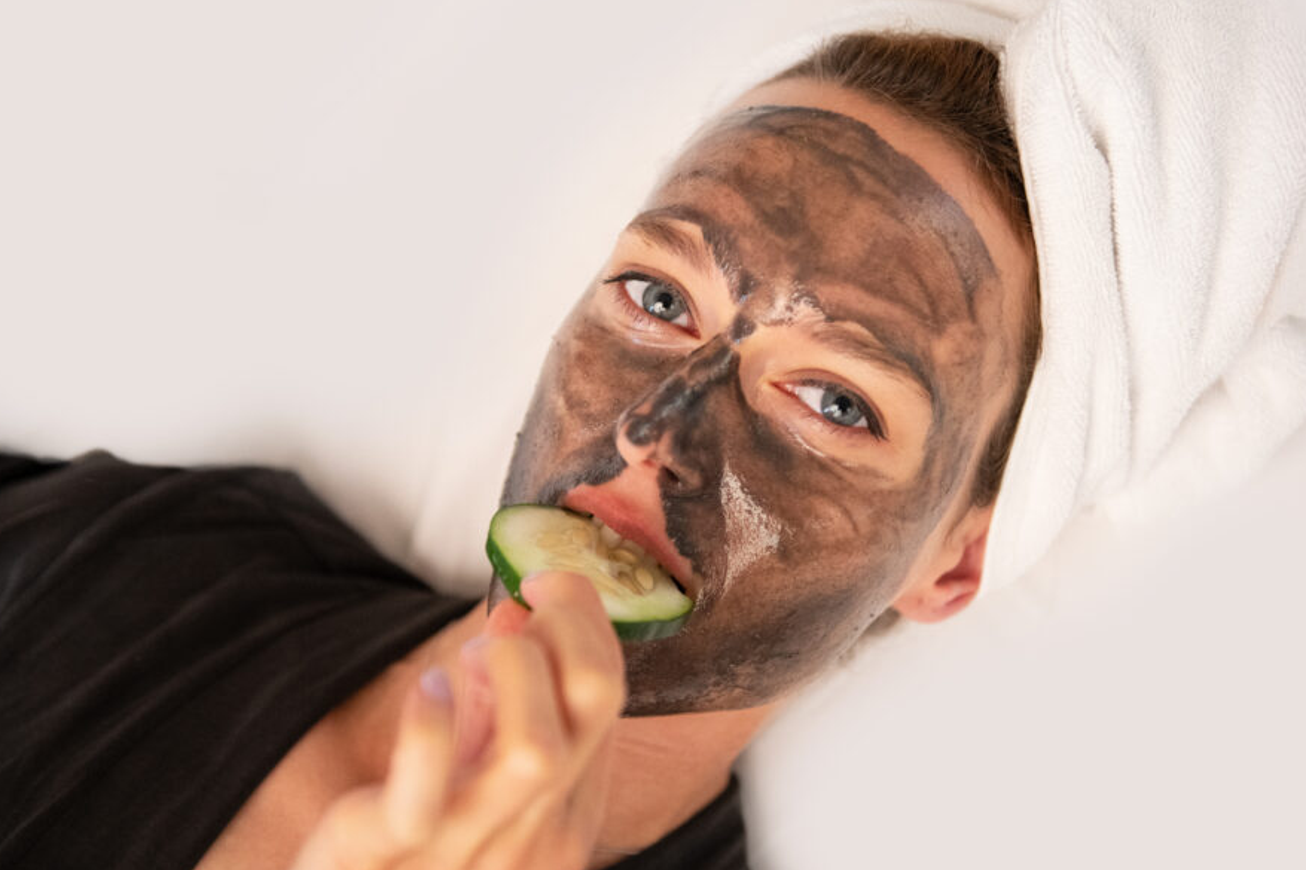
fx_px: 2031
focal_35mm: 56
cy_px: 431
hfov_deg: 35.6
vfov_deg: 24.2
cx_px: 704
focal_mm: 48
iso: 1000
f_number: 2.8
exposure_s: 1/320
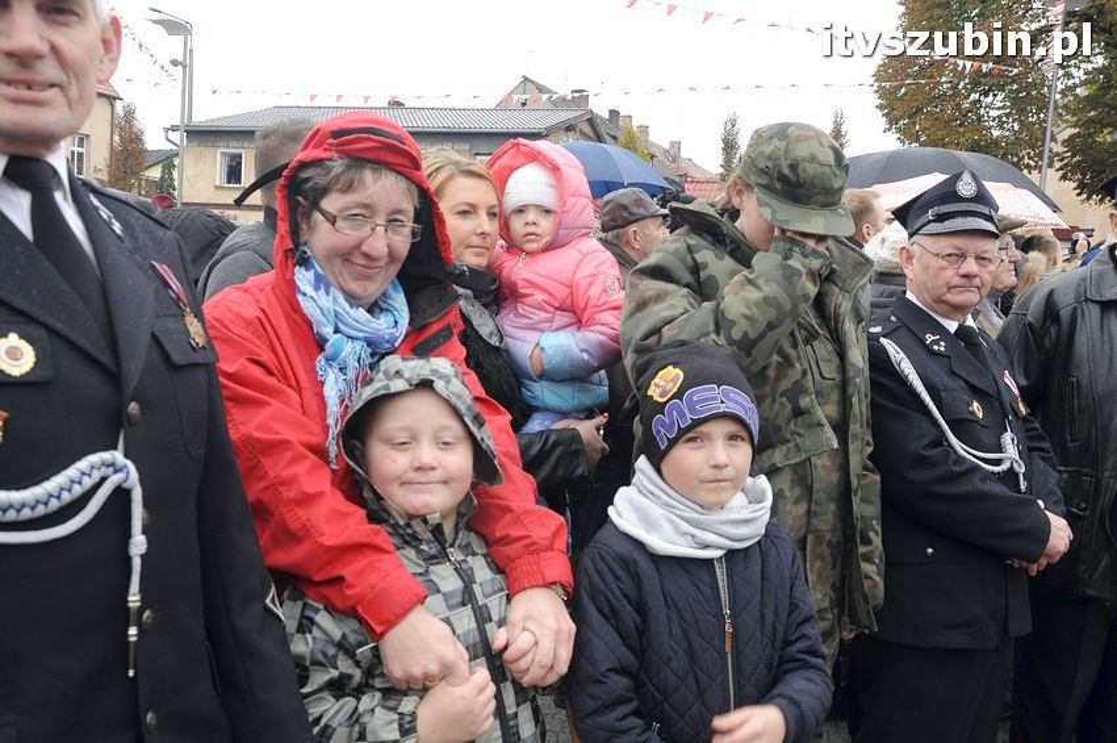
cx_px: 558
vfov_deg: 39.9
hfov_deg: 57.3
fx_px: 1023
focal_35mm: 33
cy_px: 372
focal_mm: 22
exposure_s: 1/160
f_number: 7.1
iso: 800
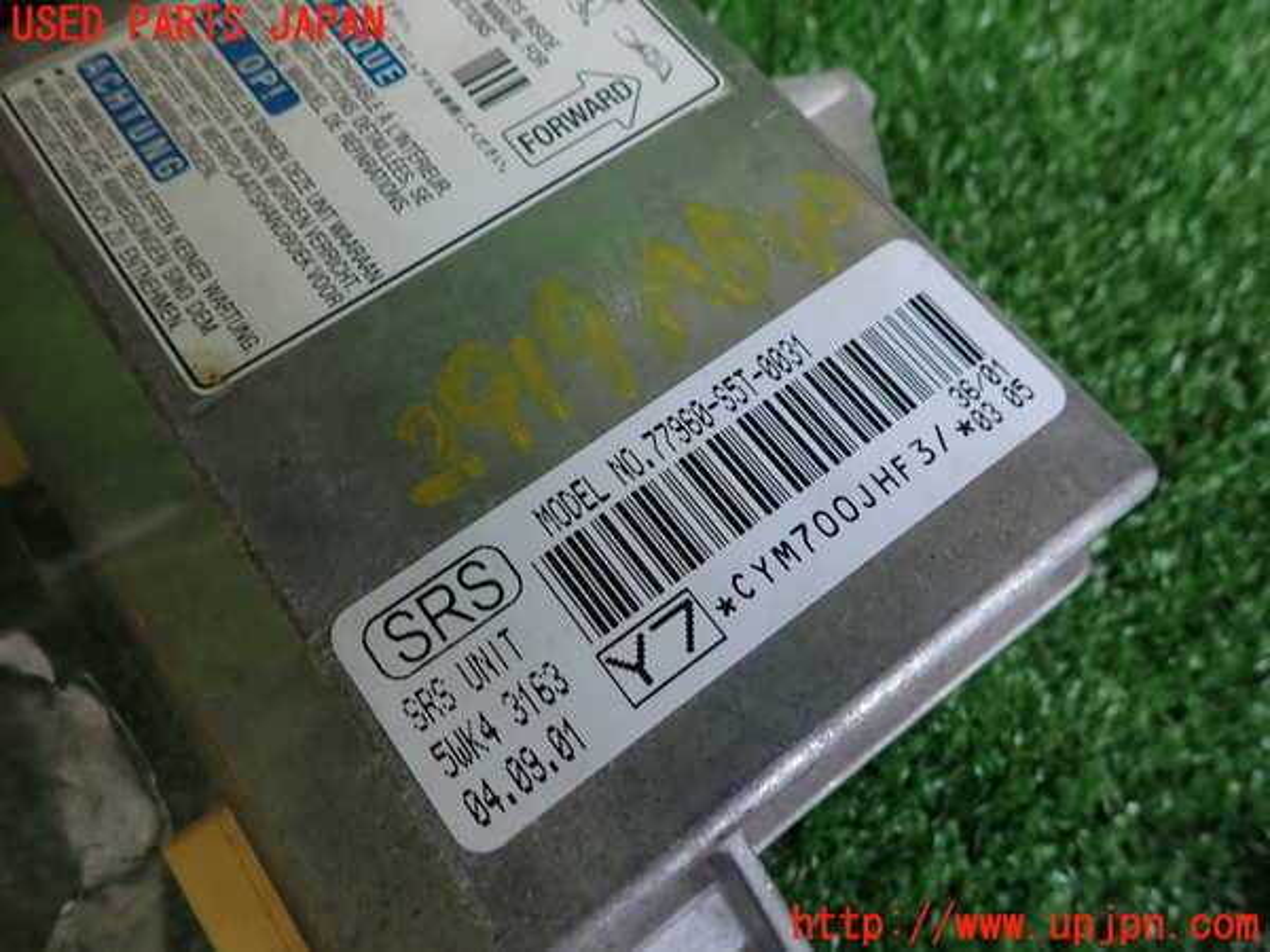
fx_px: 917
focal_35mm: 25
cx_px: 635
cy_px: 476
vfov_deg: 54.9
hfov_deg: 69.4
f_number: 2
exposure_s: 1/60
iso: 100
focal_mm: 4.5
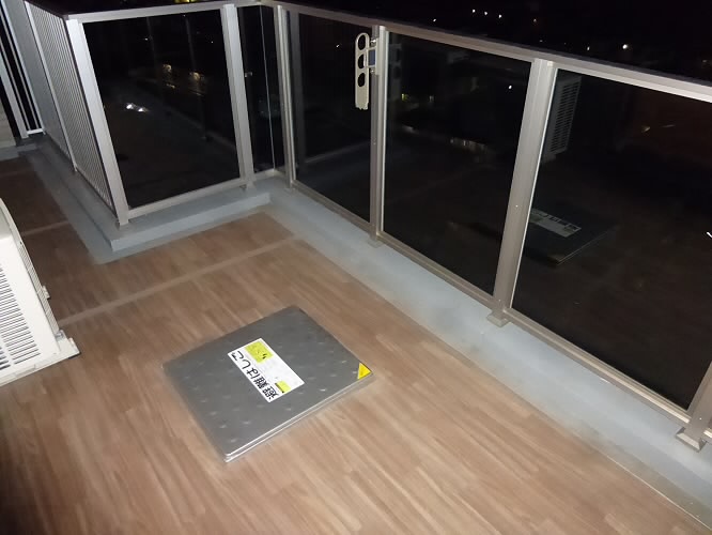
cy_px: 268
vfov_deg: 54.9
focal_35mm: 25
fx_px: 514
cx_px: 356
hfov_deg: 69.4
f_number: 3.1
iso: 1600
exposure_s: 1/60
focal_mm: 4.5
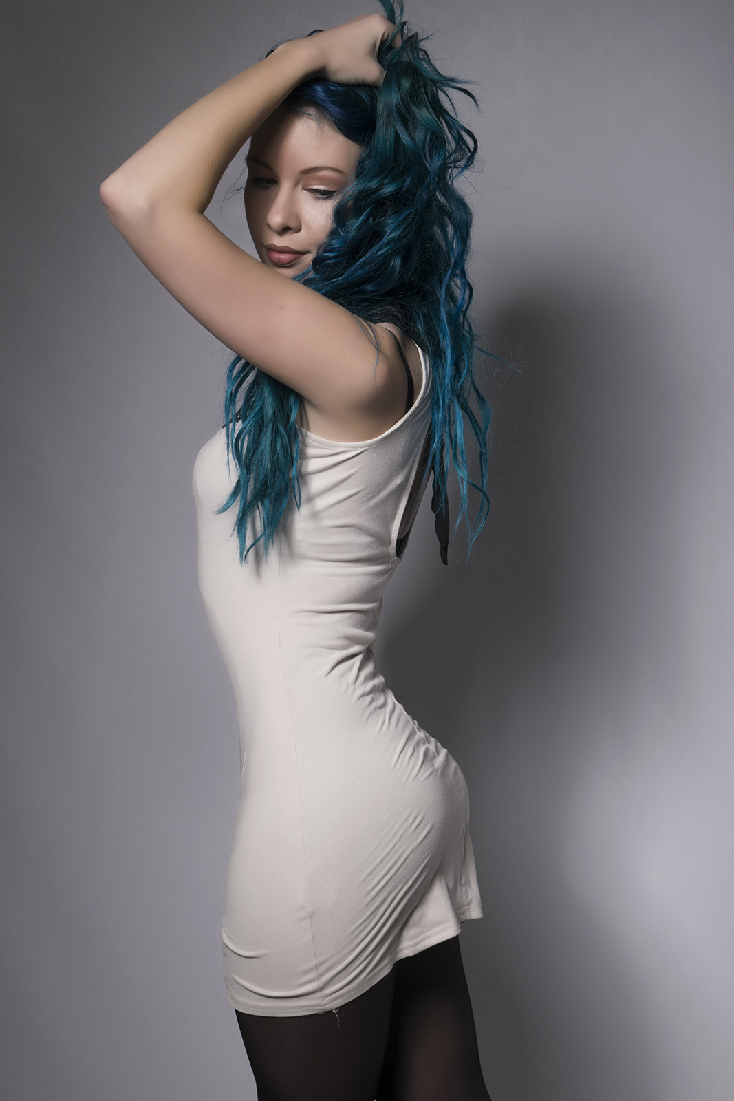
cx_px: 367
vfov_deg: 24.6
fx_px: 2522
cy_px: 550
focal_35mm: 82
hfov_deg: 16.6
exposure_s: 1/125
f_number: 14
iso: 100
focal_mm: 55
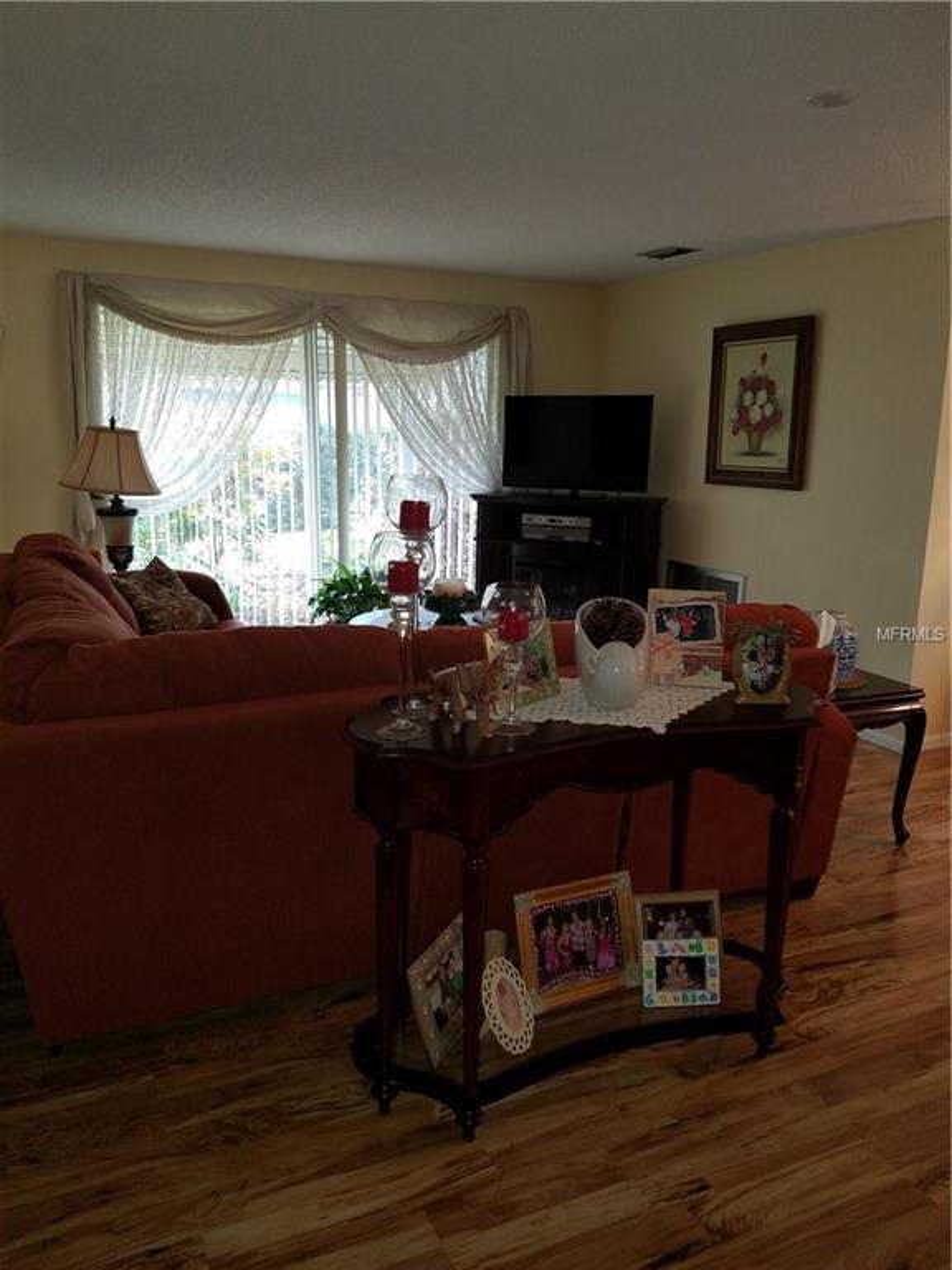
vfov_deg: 67.3
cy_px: 635
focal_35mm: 26
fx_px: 953
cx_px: 476
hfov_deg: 53.1
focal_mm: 4.2
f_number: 1.7
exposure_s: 1/30
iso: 100
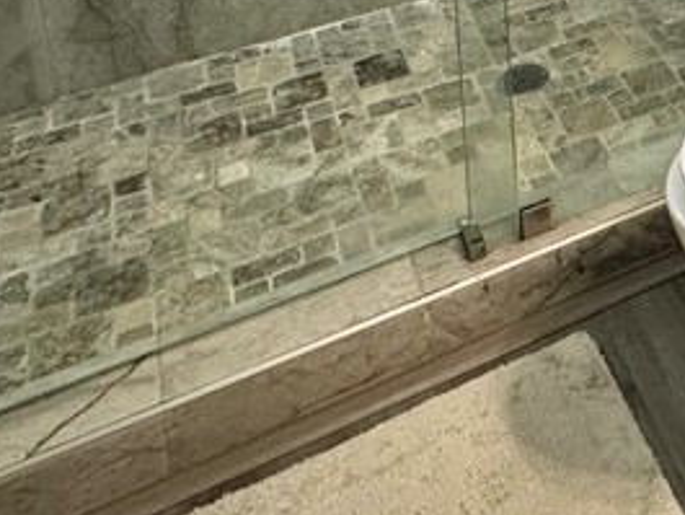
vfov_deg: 20.8
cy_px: -349
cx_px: 814
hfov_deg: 30.4
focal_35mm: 54
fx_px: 1069
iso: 160
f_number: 2.2
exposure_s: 1/60
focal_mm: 2.22
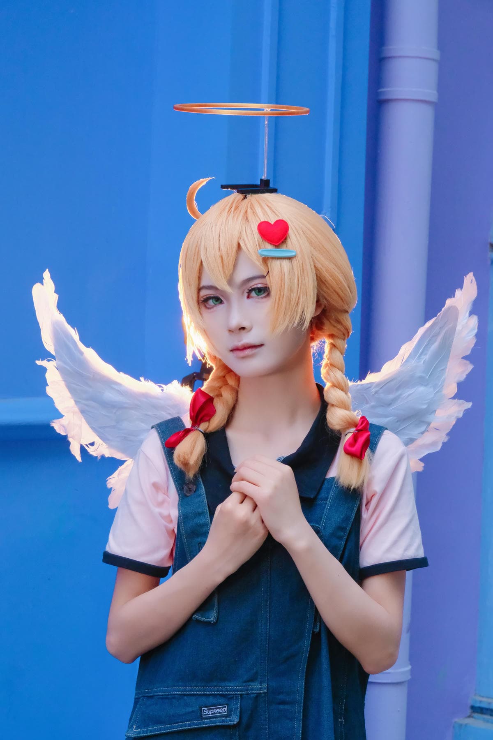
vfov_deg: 23.4
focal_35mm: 87
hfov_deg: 15.7
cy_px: 370
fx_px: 1787
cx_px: 246
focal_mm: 57.9
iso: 5000
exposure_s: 1/125
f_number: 9
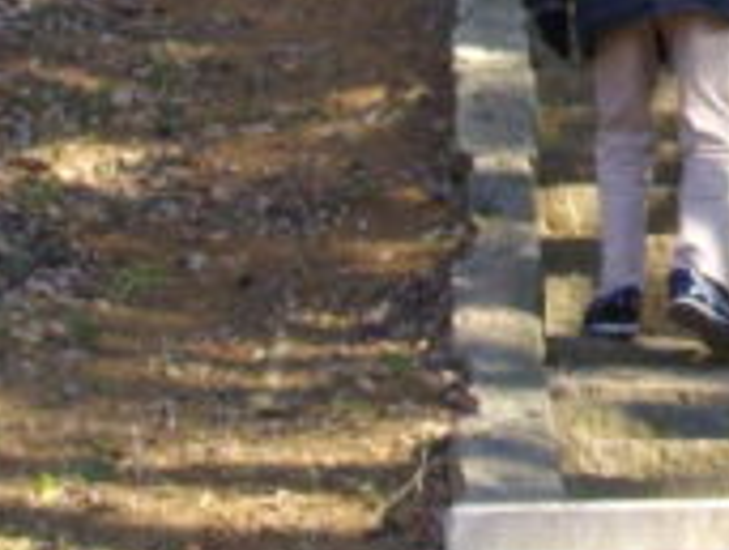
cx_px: 780
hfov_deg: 8.9
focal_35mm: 221
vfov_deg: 6.7
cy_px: -277
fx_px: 4664
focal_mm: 6.2
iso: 100
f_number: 2.8
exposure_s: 1/160
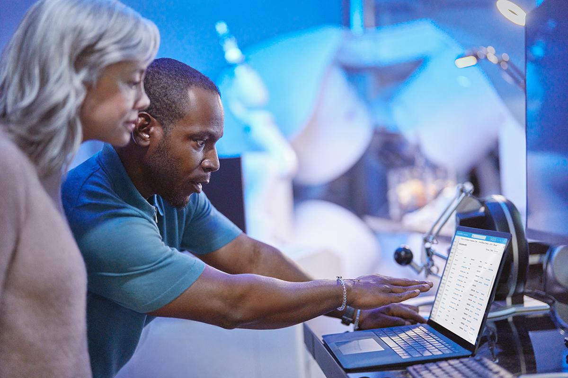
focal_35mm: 50
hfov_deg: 39.6
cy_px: 189
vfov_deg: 27.0
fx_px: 789
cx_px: 284
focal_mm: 50
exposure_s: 1/320
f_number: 1.2
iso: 2000
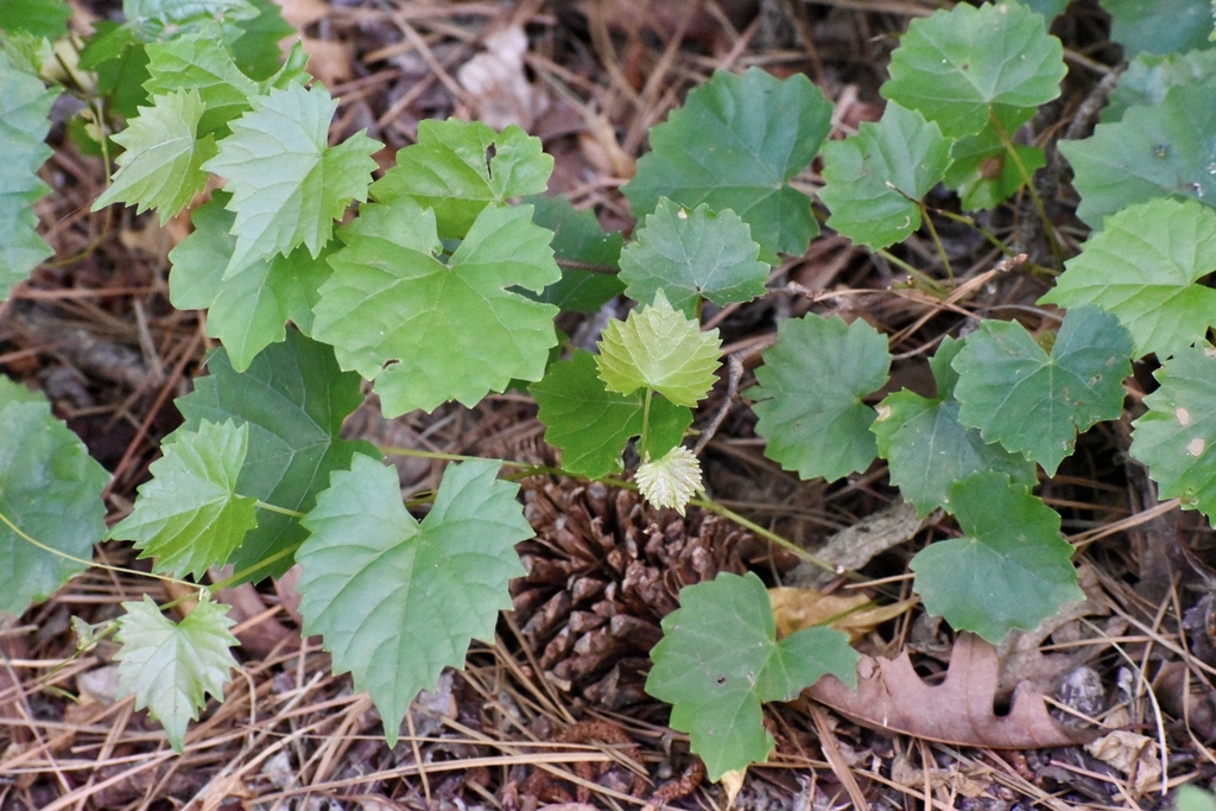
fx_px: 7094
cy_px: 406
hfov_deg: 9.8
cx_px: 608
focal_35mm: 210
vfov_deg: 6.5
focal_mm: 140
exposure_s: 1/250
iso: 7200
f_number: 8
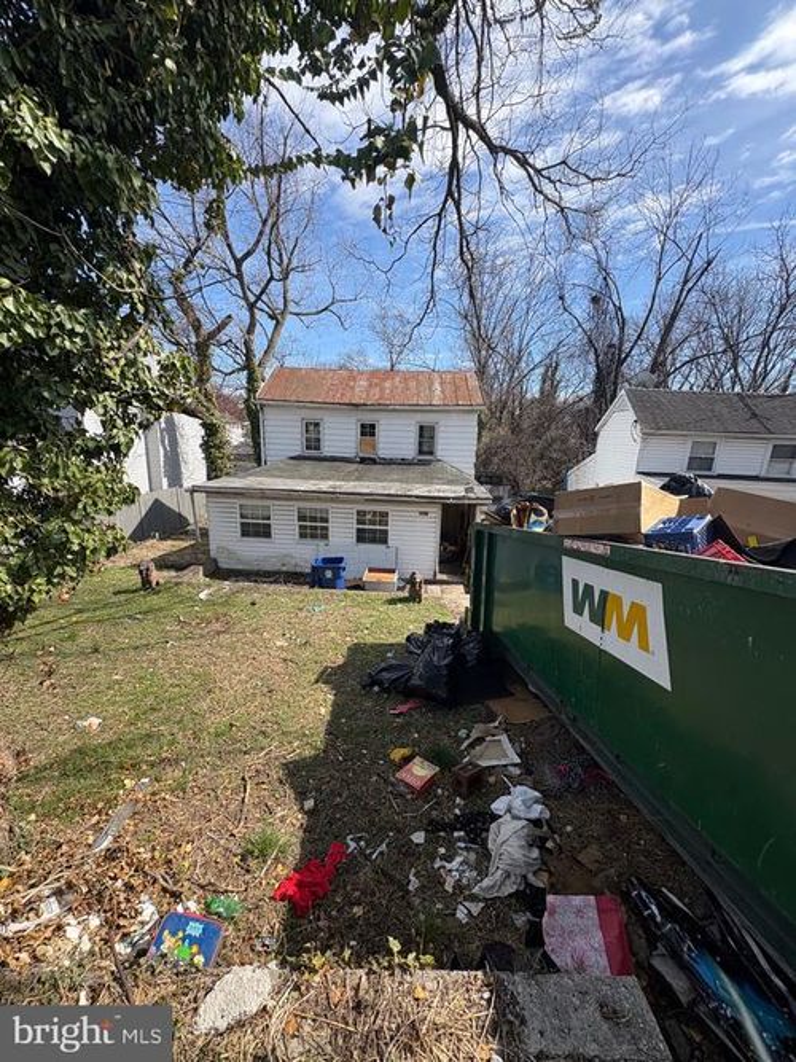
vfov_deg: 102.1
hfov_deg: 85.7
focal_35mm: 14
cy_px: 531
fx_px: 429
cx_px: 398
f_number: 2.2
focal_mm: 2.22
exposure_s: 1/910
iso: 40
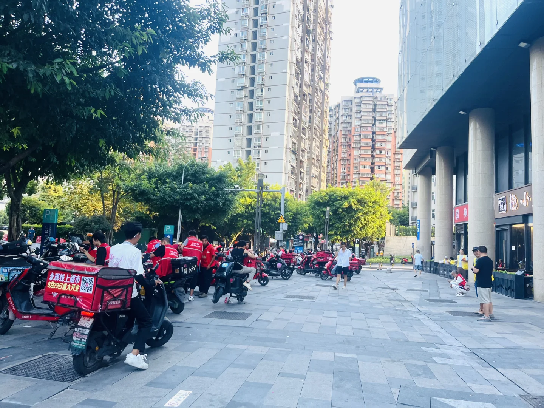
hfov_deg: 67.3
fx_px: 409
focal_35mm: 26
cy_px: 204
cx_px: 272
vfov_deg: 53.1
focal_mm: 5.1
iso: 50
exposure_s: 1/121
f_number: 1.6
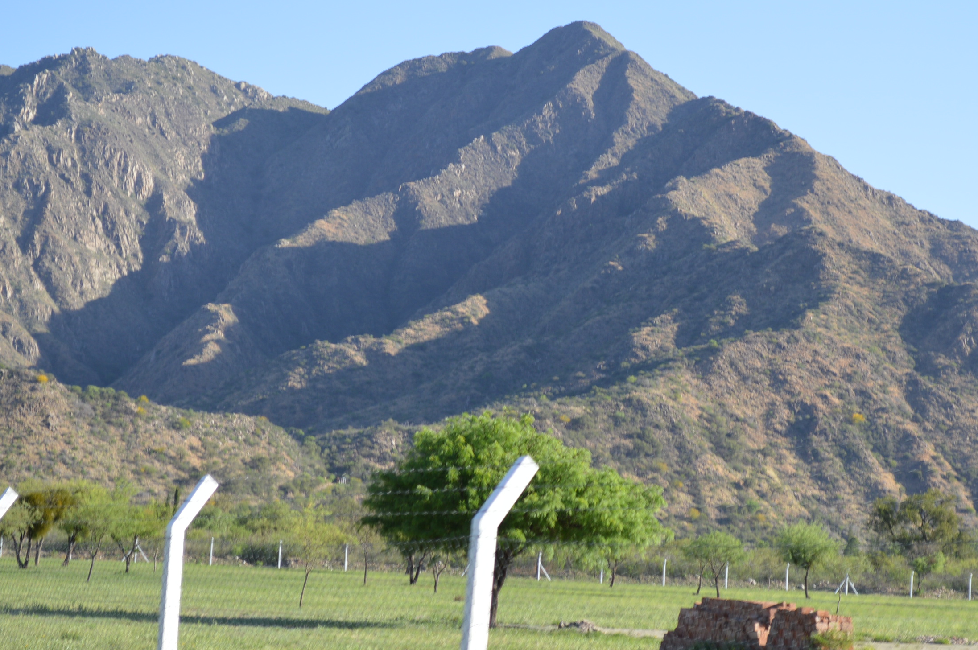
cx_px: 605
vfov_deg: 12.8
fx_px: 2904
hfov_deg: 19.1
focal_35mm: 107
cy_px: 303
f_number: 6.3
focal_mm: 52
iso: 100
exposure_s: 1/160
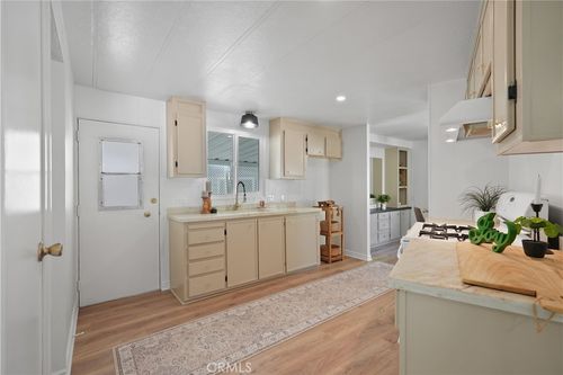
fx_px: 250
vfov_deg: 73.7
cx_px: 282
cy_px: 188
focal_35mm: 16
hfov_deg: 96.8
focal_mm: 16
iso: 400
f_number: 4
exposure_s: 1/25
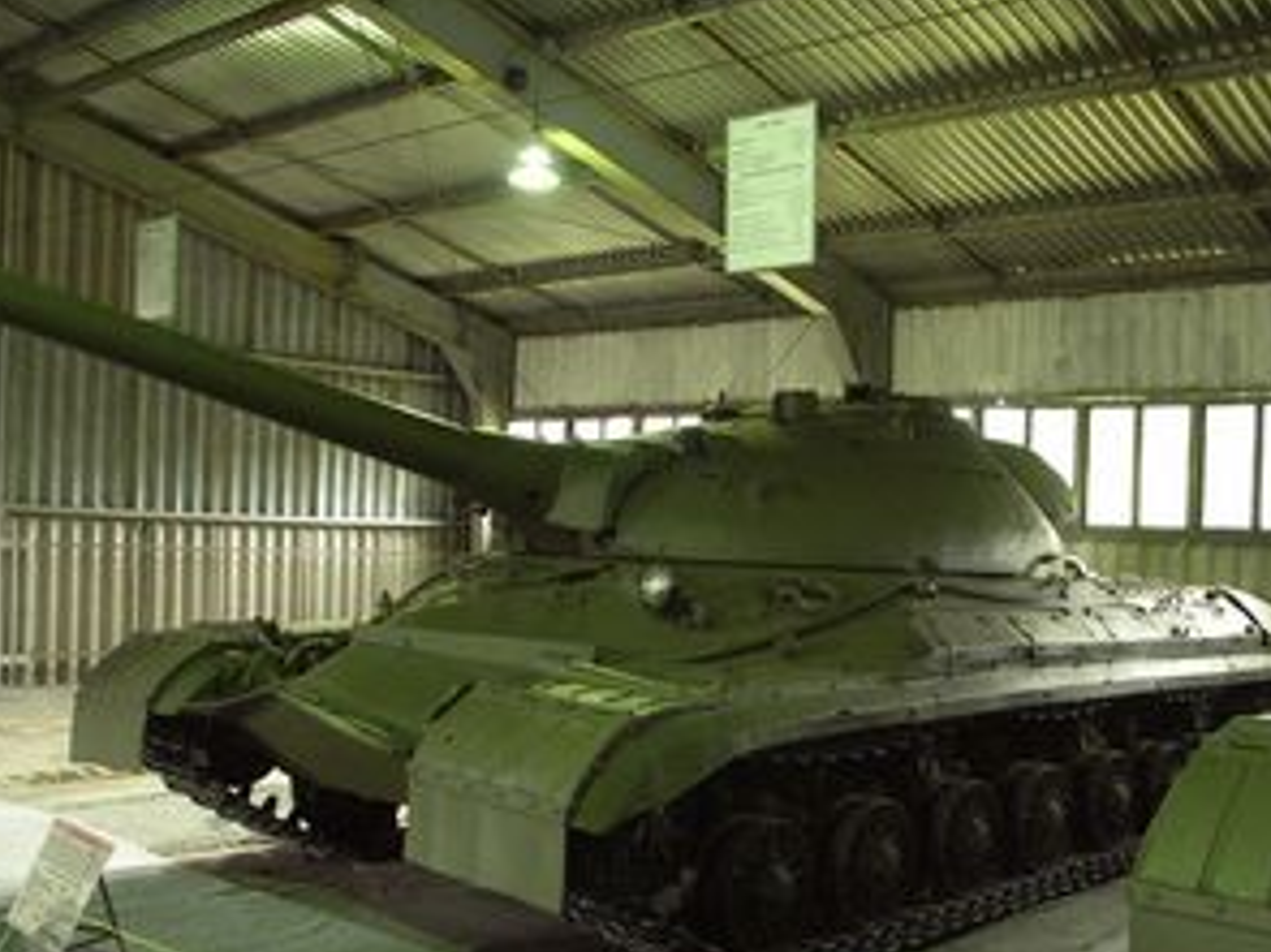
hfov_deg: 48.7
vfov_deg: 37.4
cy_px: 603
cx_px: 767
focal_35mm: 38
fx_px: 1395
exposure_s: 1/4
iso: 200
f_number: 2.8
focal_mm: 7.2
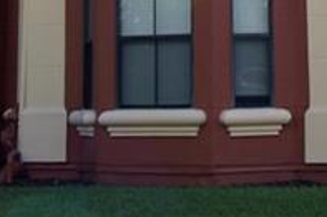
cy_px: -260
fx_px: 1416
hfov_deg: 13.1
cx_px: 289
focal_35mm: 156
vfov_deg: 8.2
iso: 100
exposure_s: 1/200
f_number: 7.1
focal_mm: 20
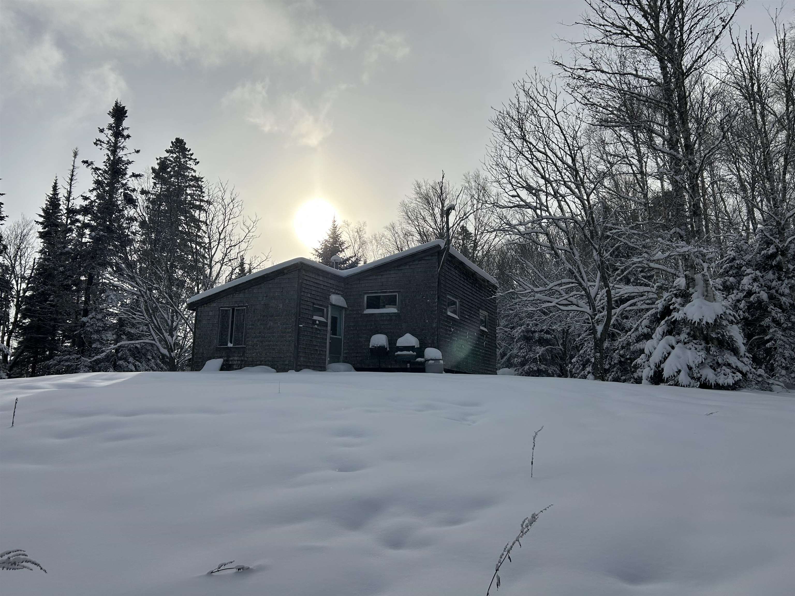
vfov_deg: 53.1
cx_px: 398
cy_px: 298
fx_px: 597
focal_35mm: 26
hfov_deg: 67.3
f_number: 1.5
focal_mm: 5.7
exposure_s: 1/10309
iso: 50
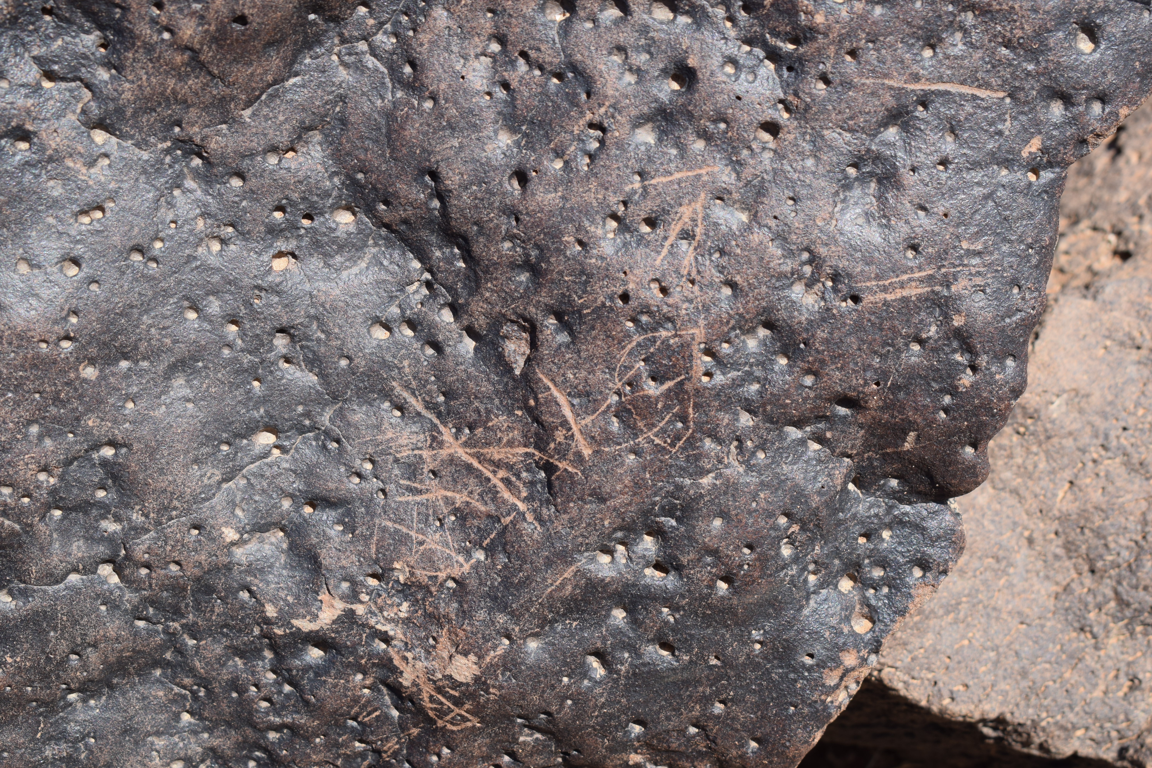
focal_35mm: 82
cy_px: 384
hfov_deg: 24.6
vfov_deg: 16.6
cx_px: 576
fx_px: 2640
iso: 200
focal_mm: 55
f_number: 9
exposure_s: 1/320
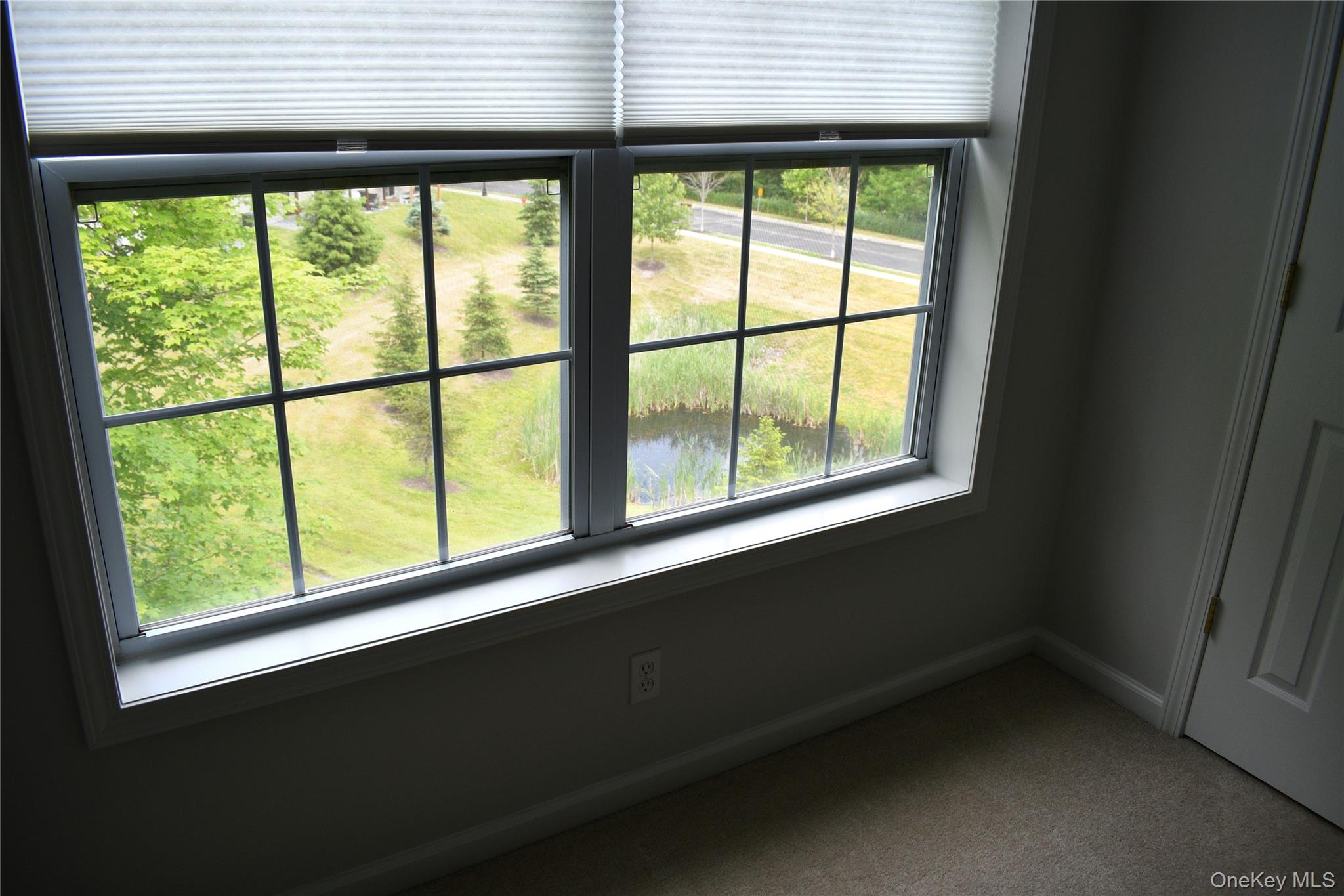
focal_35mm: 27
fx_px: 1008
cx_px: 672
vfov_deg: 47.9
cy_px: 448
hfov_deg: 67.4
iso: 400
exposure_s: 1/250
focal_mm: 18
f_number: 5
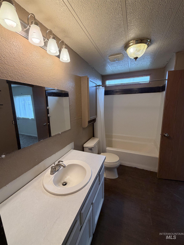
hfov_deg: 85.7
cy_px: 122
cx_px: 92
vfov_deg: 102.1
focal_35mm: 14
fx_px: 99
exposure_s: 1/120
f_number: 2.2
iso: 200
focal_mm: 2.22
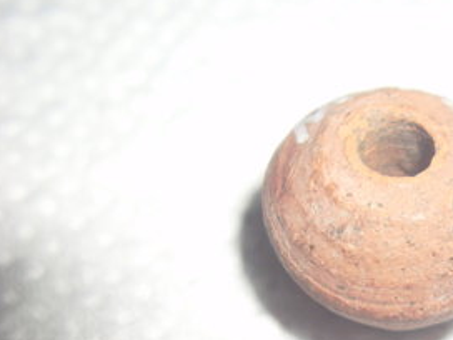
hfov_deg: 32.2
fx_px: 746
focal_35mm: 57
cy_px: 236
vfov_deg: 25.5
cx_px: 405
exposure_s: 1/200
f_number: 5.6
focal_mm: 6.2
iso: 50
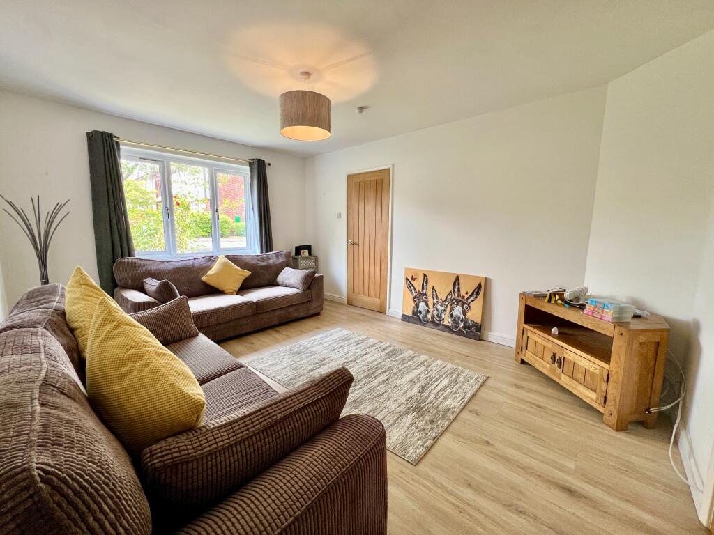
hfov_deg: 106.2
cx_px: 357
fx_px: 268
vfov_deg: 89.9
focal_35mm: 13
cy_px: 268
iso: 125
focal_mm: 1.57
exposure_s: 1/99
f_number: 1.8
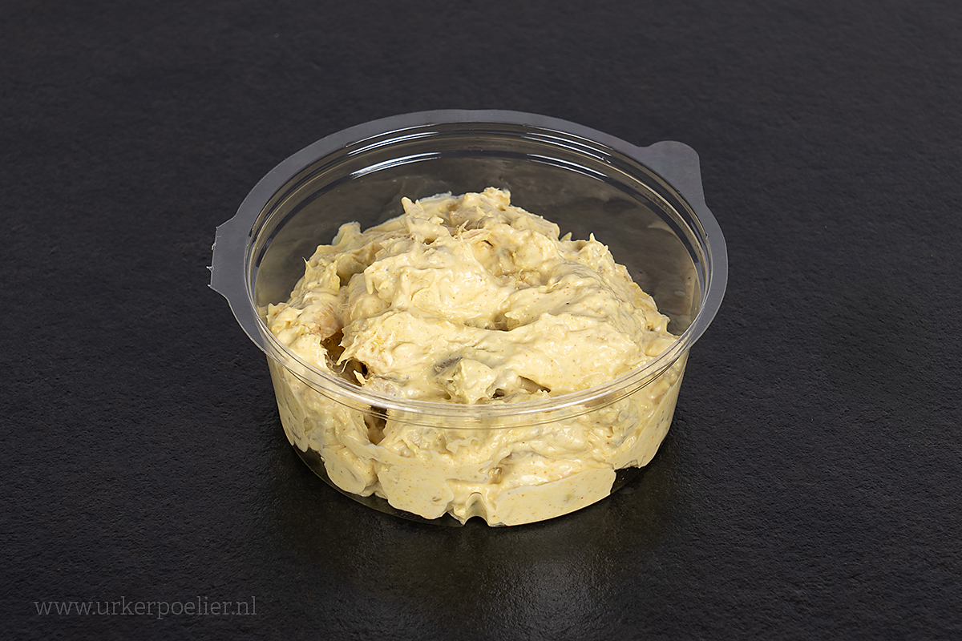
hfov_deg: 24.8
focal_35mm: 82
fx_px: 2191
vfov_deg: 16.7
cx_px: 481
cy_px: 320
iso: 100
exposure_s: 1/160
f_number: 9
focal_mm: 82
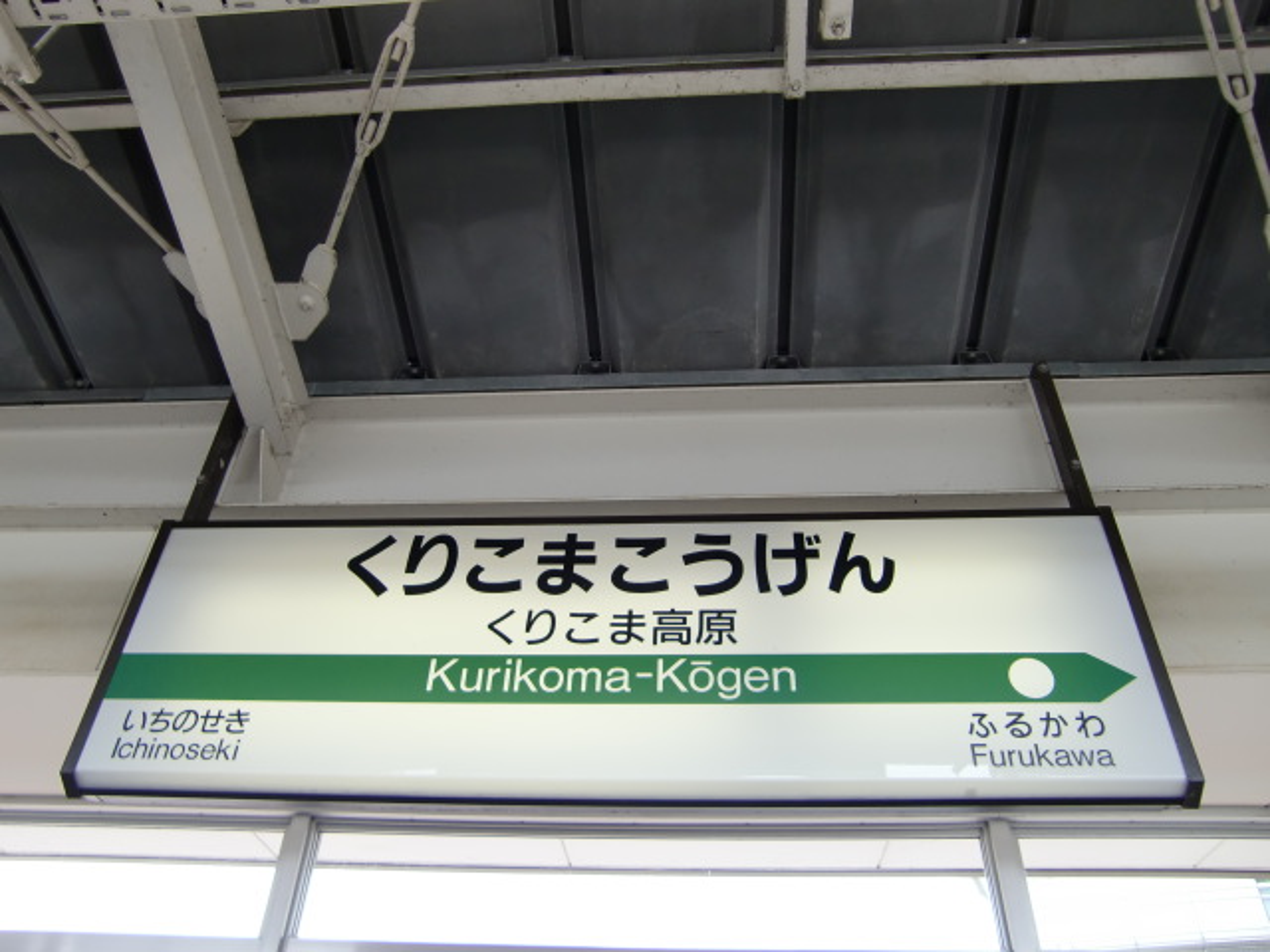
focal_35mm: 28
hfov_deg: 63.4
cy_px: 476
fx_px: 1027
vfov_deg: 49.7
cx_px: 635
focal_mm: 4.9
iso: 64
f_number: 2.6
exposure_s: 1/125
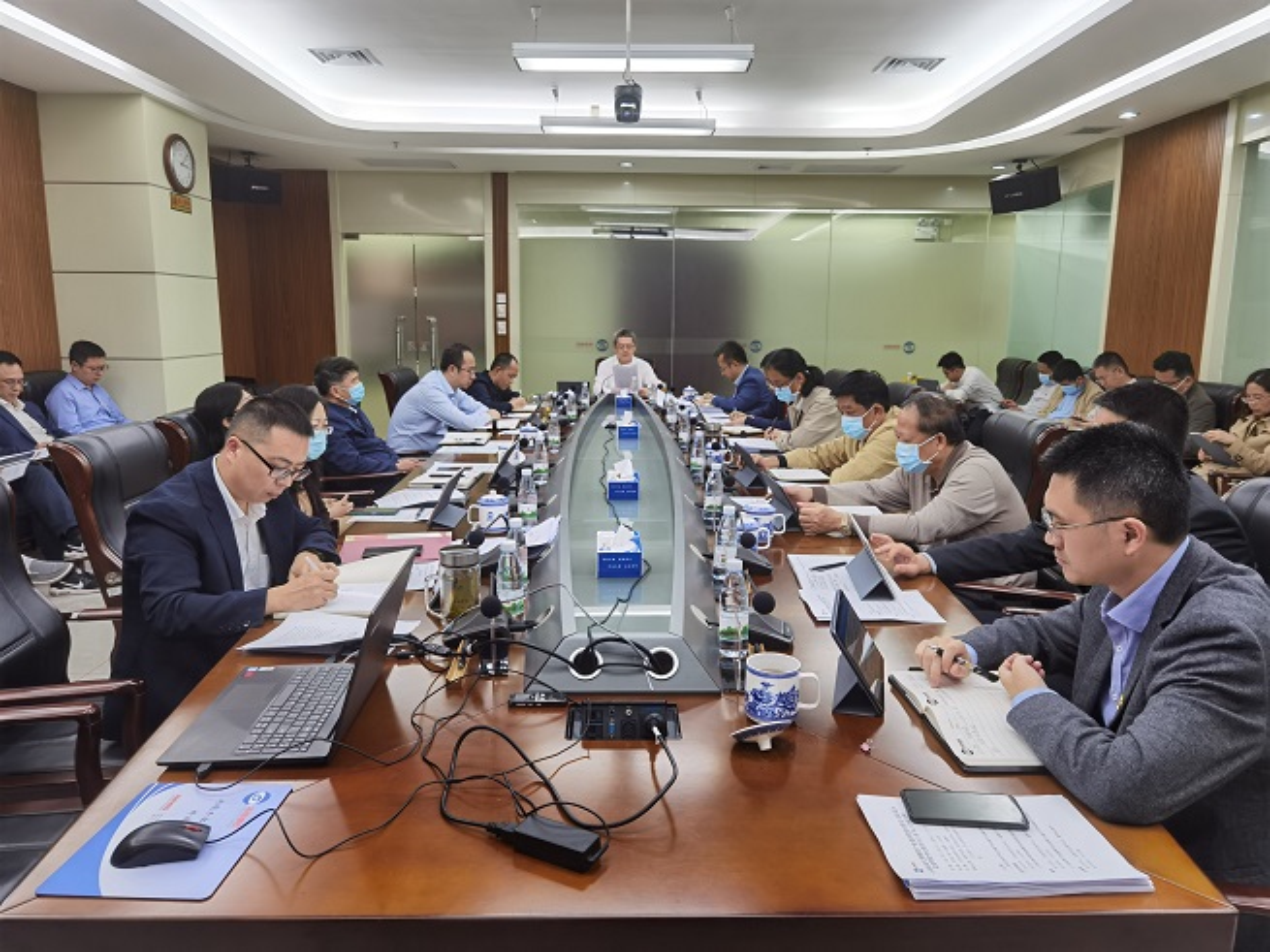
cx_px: 635
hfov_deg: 71.6
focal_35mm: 24
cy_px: 476
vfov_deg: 56.8
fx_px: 880
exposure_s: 1/50
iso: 64
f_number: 1.9
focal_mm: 6.71
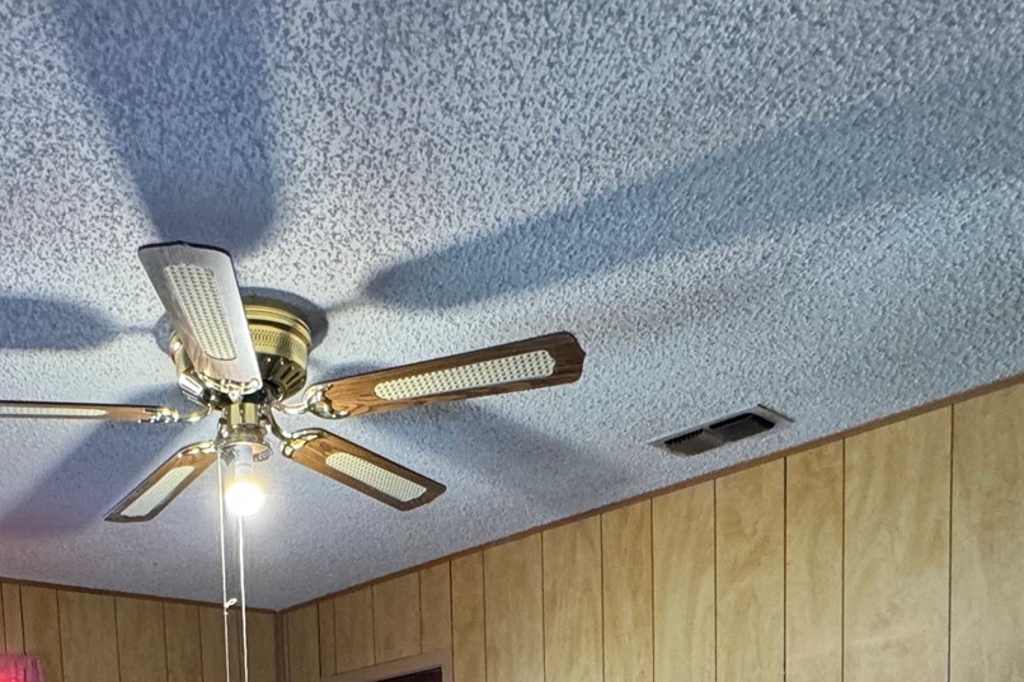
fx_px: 1052
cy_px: 928
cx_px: 255
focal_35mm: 37
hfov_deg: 49.8
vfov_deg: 28.3
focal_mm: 2.22
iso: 500
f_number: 2.2
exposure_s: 1/60
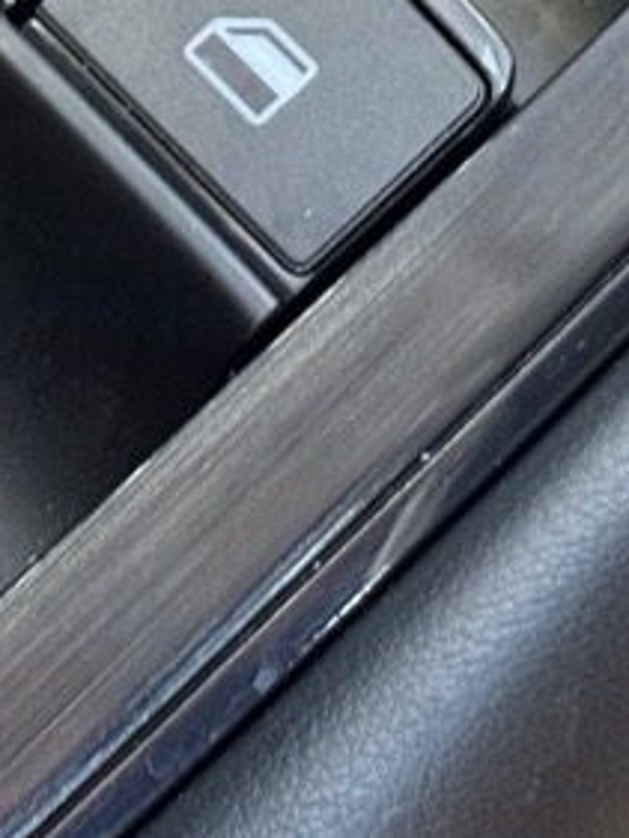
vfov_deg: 11.0
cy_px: -221
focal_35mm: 175
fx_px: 4237
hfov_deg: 8.5
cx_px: 155
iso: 250
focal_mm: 6.76
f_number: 1.78
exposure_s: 1/33
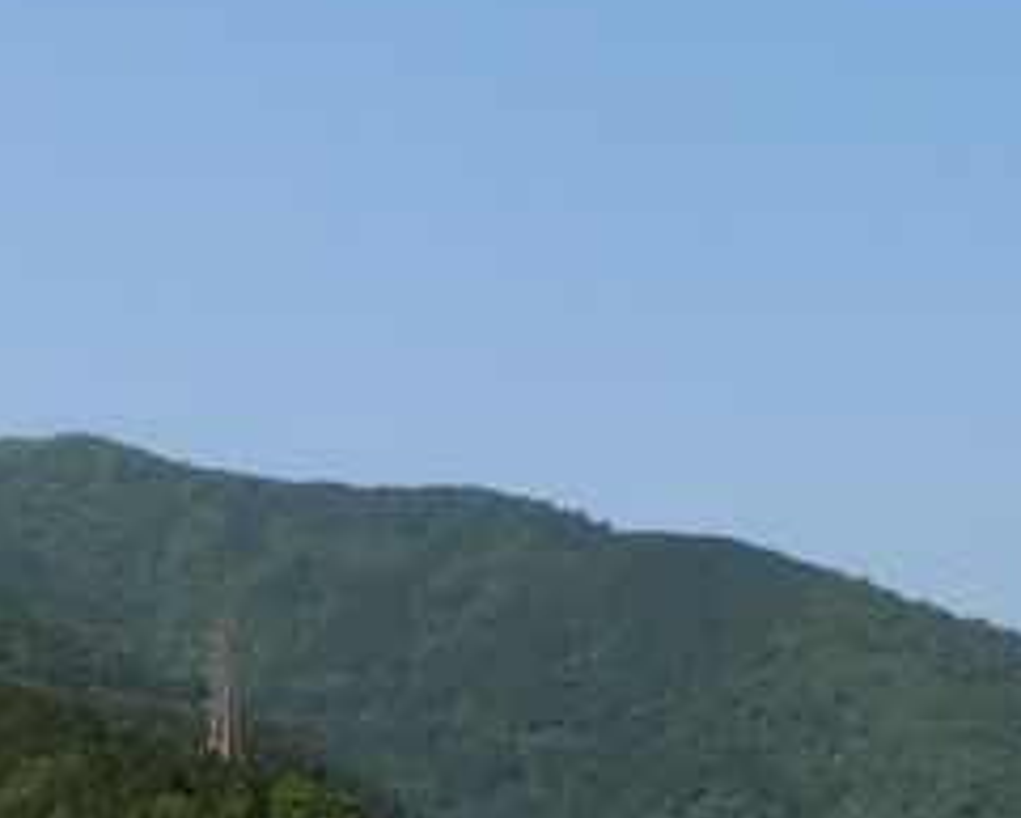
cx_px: 530
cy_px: 941
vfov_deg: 18.1
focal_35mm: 81
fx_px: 2449
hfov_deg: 23.6
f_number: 8.7
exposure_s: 1/125
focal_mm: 4.5
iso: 80
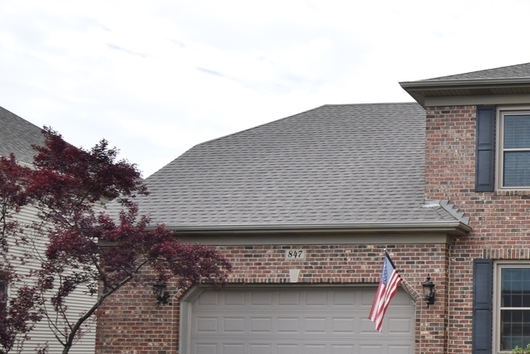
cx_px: 625
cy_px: 322
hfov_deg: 36.1
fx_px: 633
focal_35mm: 43
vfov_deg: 29.8
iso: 200
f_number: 9.5
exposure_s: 1/350
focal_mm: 12
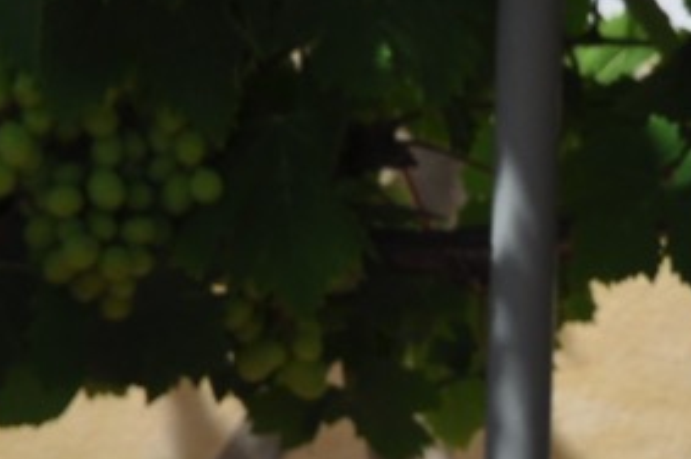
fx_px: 12973
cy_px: -610
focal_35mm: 677
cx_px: 1538
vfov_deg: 2.0
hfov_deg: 3.0
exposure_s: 1/320
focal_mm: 85
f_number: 9
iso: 200
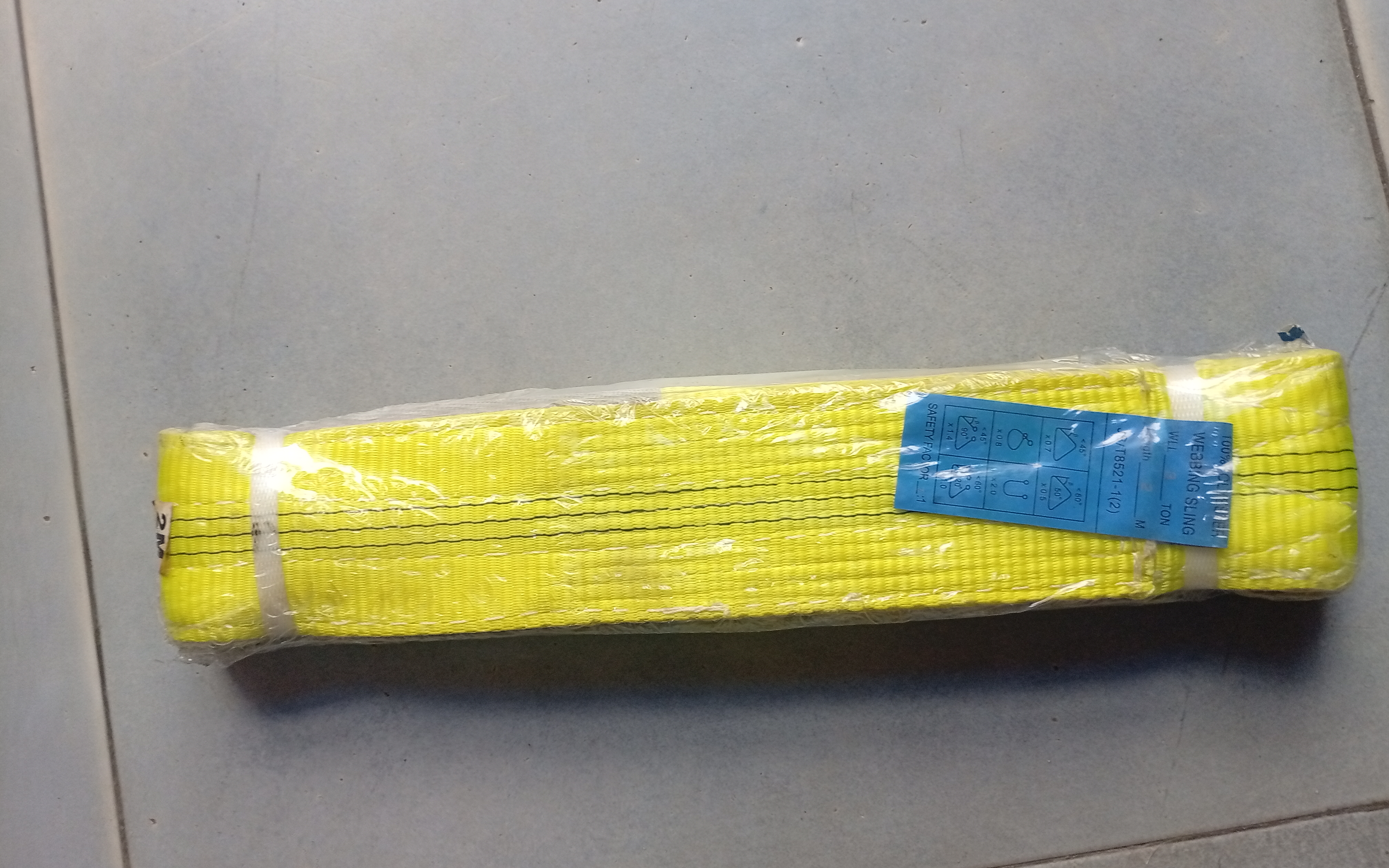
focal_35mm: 29
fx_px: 1098
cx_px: 696
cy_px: 499
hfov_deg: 64.6
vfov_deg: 43.0
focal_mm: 3.84
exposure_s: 1/100
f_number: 1.8
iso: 68
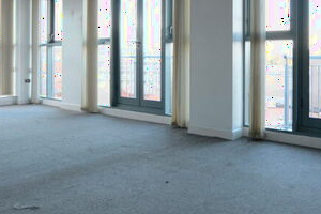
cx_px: 213
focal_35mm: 35
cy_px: 53
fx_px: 312
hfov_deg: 53.4
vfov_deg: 36.9
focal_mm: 10
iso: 1600
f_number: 5.6
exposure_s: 1/125
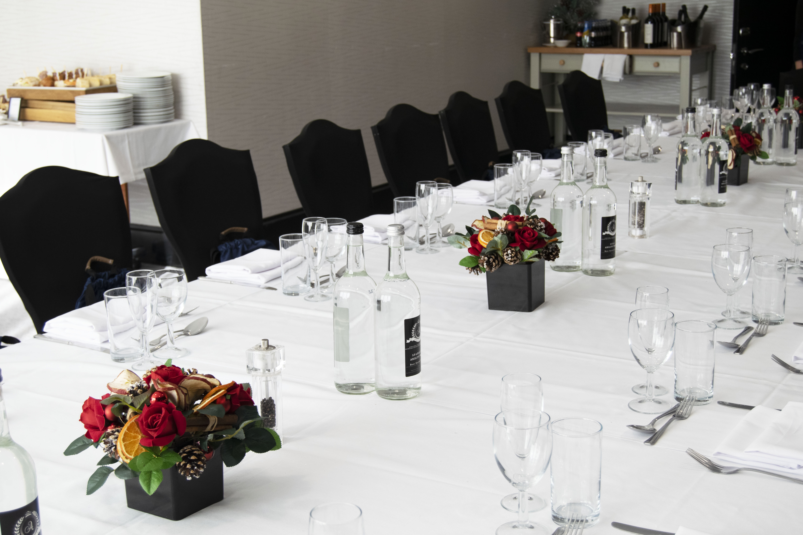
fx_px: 1271
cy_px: 268
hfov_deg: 35.1
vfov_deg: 23.8
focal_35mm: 57
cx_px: 402
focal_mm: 38
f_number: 5.6
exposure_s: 1/125
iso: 400
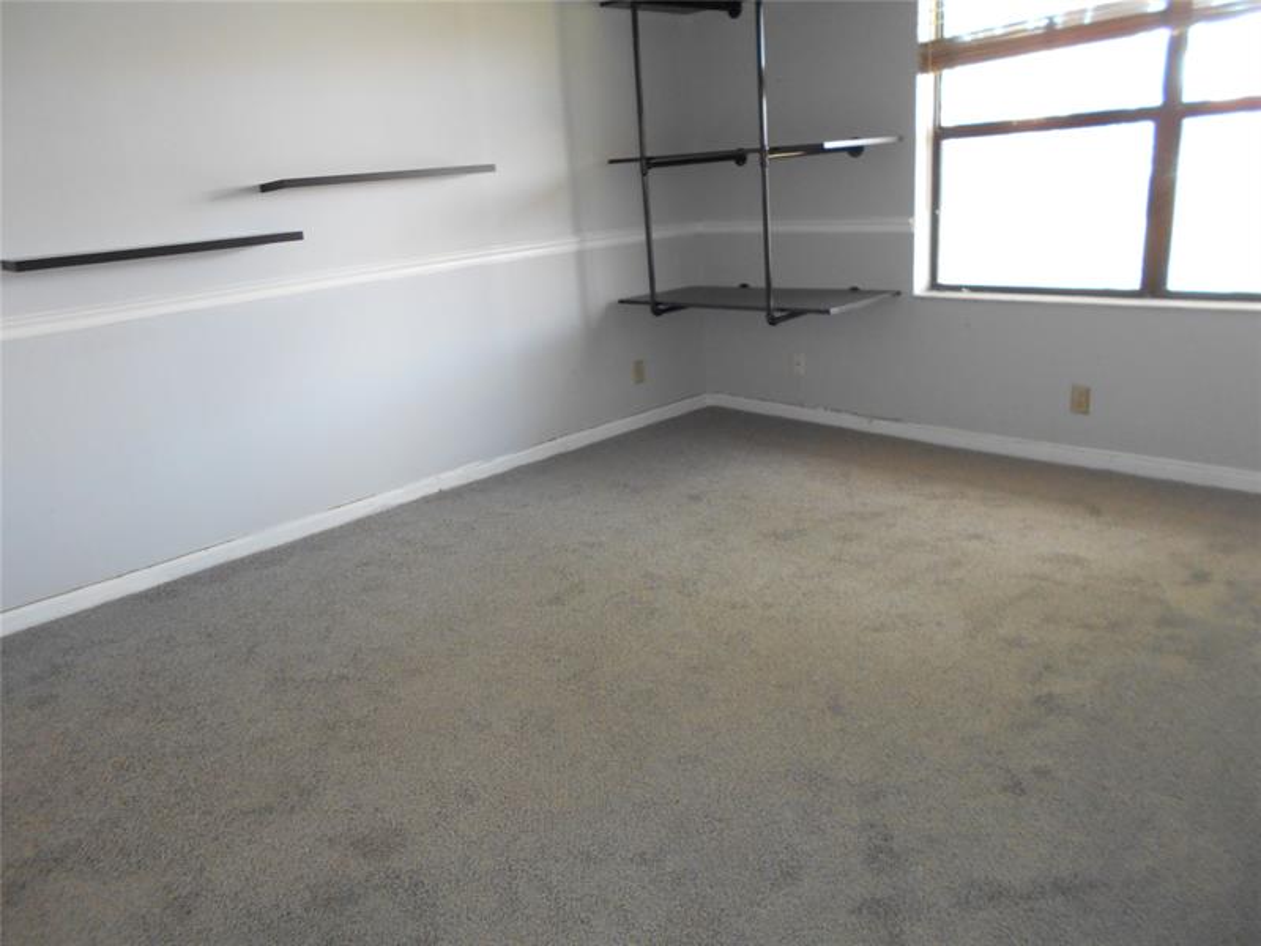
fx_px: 947
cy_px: 473
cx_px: 630
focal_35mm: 26
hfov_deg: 67.3
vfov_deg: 53.1
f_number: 3.2
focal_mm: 4.6
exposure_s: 1/30
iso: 250
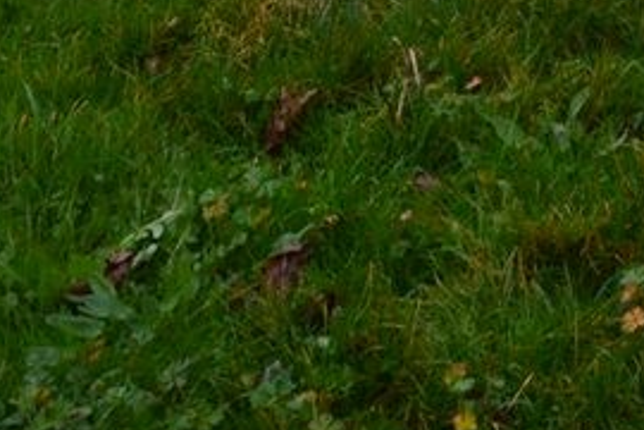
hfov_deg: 17.0
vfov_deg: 10.7
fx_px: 1789
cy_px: -749
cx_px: 1138
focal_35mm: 100
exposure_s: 1/160
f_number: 6.3
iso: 100
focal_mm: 10
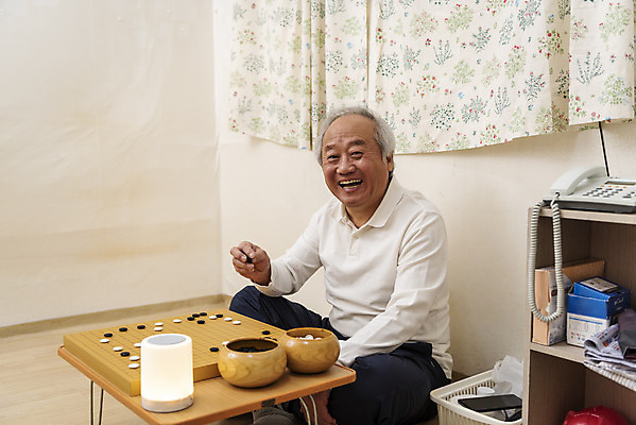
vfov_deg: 35.1
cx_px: 318
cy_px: 212
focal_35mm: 38
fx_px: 672
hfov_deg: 50.7
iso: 200
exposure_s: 1/125
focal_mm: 38
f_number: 2.8
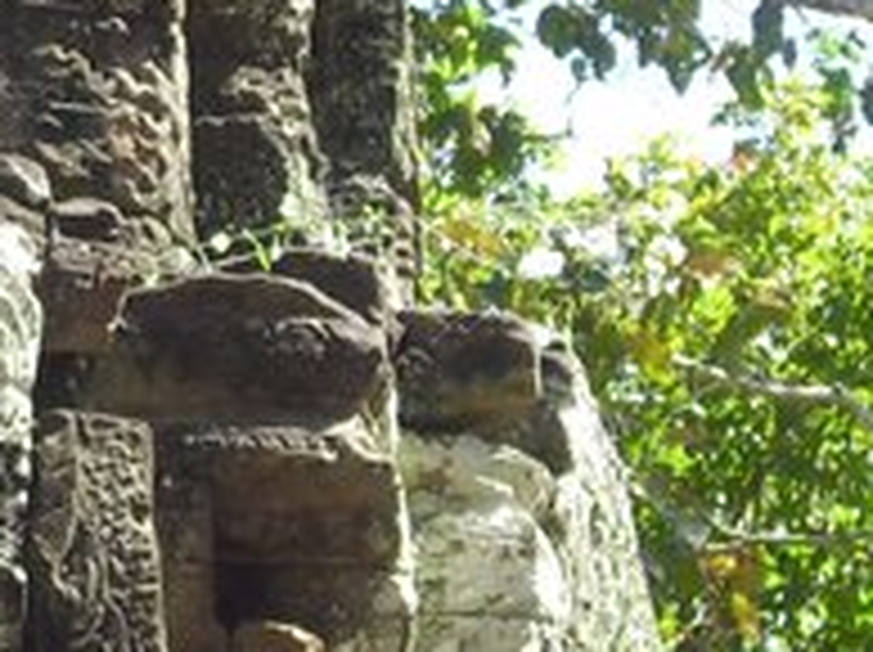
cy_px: 198
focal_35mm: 412
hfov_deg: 4.8
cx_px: -603
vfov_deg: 3.6
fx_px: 10378
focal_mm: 12.8
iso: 100
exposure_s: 1/200
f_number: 4.2
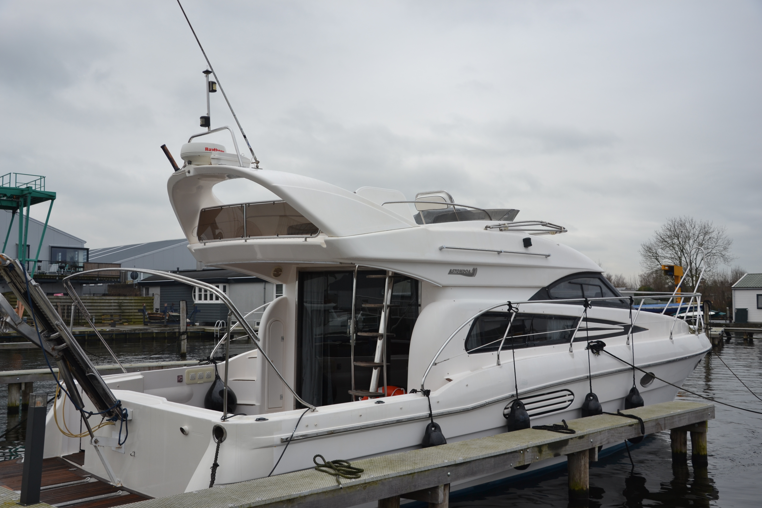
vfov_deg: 36.9
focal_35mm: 36
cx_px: 381
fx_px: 762
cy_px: 254
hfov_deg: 53.1
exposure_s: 1/125
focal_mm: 24
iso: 100
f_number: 5.6
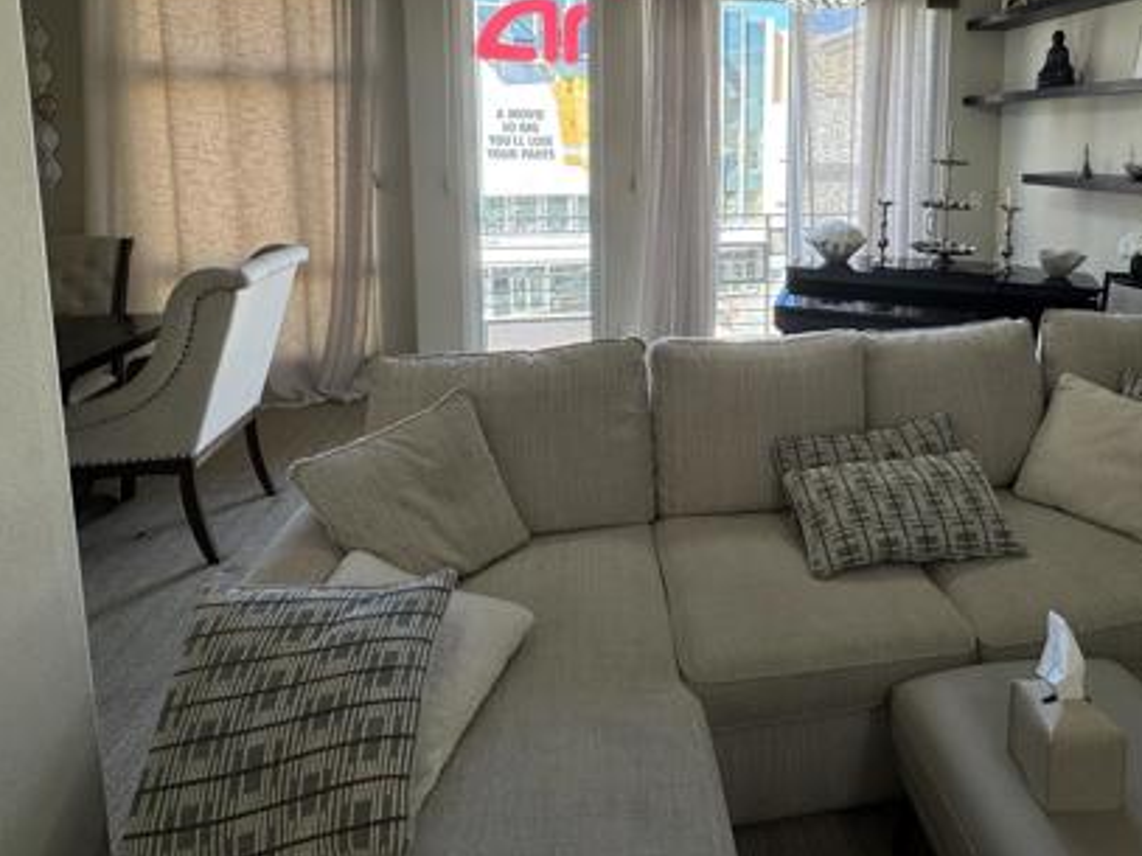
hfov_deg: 75.1
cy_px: 233
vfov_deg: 58.4
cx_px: 713
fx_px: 726
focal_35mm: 22
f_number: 2.2
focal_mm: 2.22
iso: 40
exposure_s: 1/101
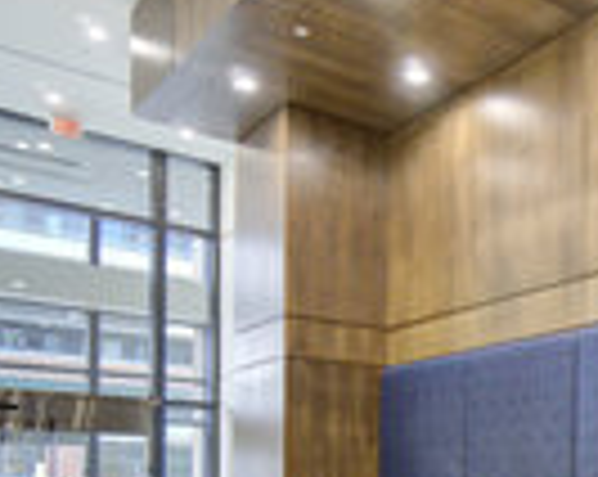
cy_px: 477
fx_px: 813
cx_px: 528
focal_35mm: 46
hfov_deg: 37.9
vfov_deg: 30.4
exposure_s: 1/30
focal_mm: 10
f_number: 8
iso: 800
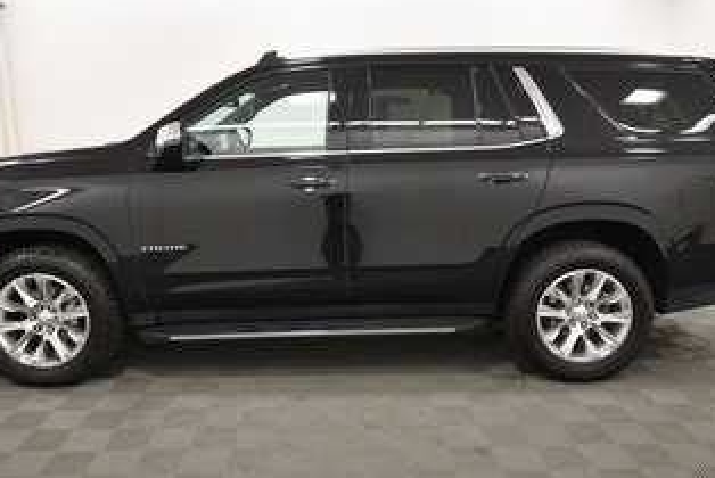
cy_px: 220
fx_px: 557
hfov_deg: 65.4
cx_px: 346
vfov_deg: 46.4
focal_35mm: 28
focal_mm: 15
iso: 1000
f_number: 5.3
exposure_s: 1/125
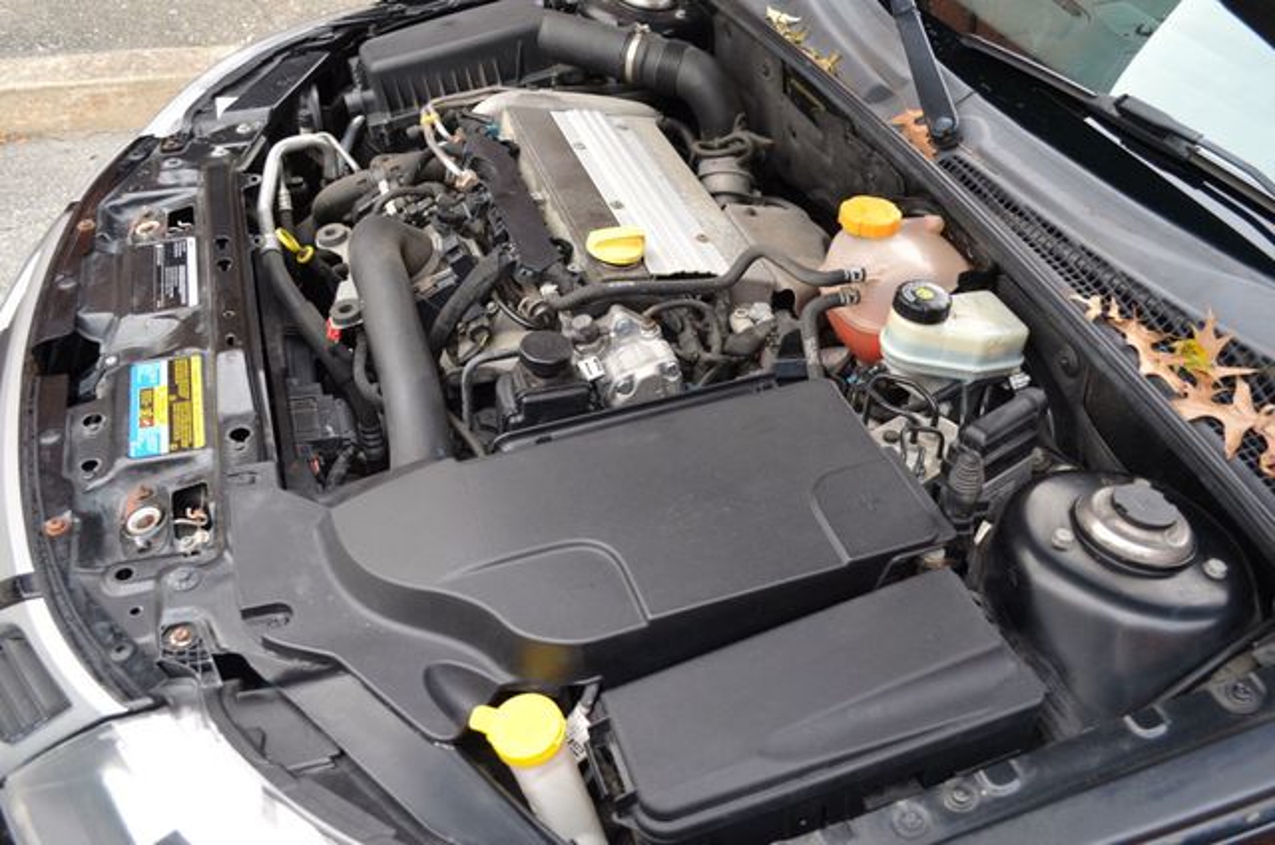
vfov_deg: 43.4
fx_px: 1060
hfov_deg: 62.0
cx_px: 638
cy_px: 422
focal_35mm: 30
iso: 450
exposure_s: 1/60
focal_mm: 20
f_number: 4
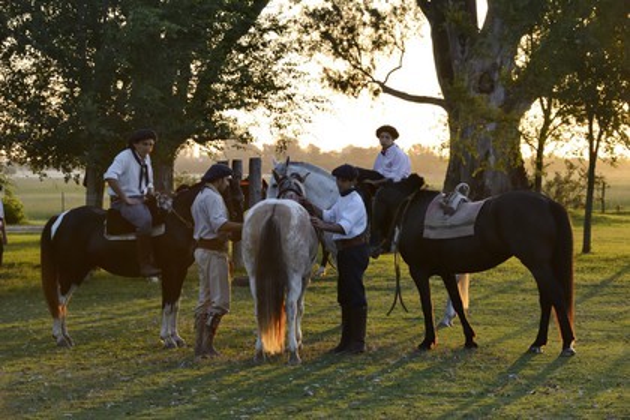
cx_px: 315
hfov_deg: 16.4
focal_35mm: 125
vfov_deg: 11.0
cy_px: 210
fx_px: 2187
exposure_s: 1/500
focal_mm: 125
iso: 1600
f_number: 9
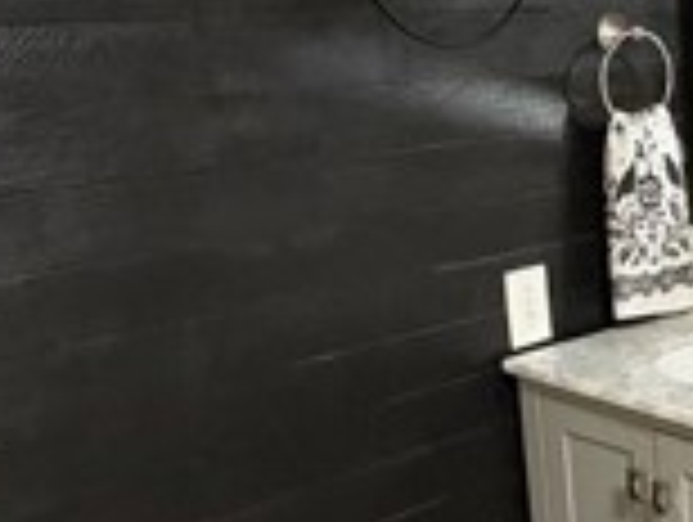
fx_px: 1163
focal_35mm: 58
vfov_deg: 25.1
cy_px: 356
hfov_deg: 30.3
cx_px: 729
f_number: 2.2
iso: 500
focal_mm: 2.22
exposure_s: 1/60
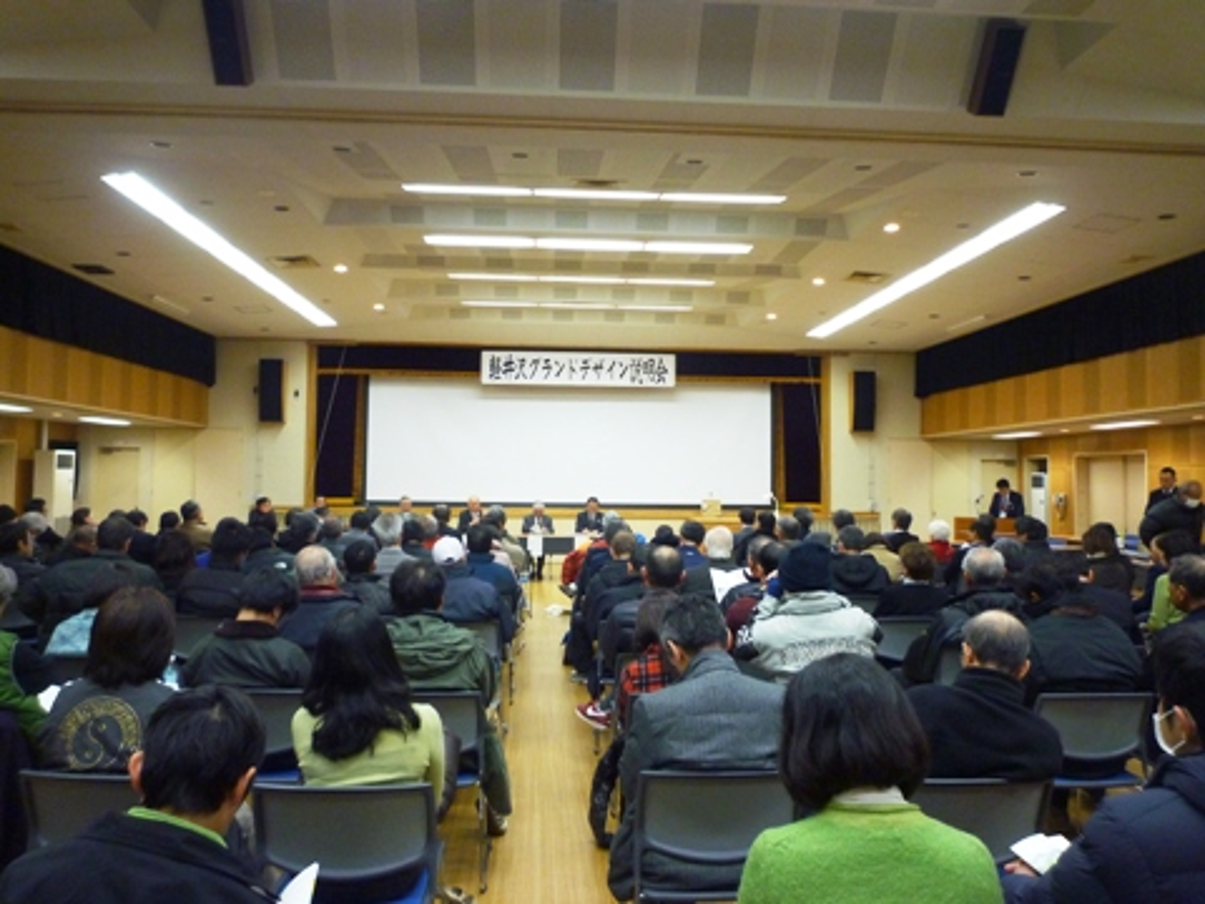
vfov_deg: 54.9
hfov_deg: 69.4
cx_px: 602
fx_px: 870
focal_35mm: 25
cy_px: 452
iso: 320
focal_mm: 4.4
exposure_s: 1/30
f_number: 2.8
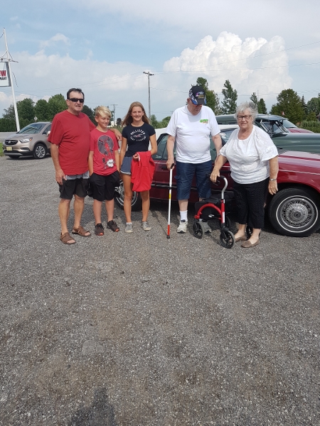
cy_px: 213
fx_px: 320
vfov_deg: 67.3
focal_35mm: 26
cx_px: 160
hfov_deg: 53.1
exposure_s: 1/2048
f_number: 1.7
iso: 40
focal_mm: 4.2
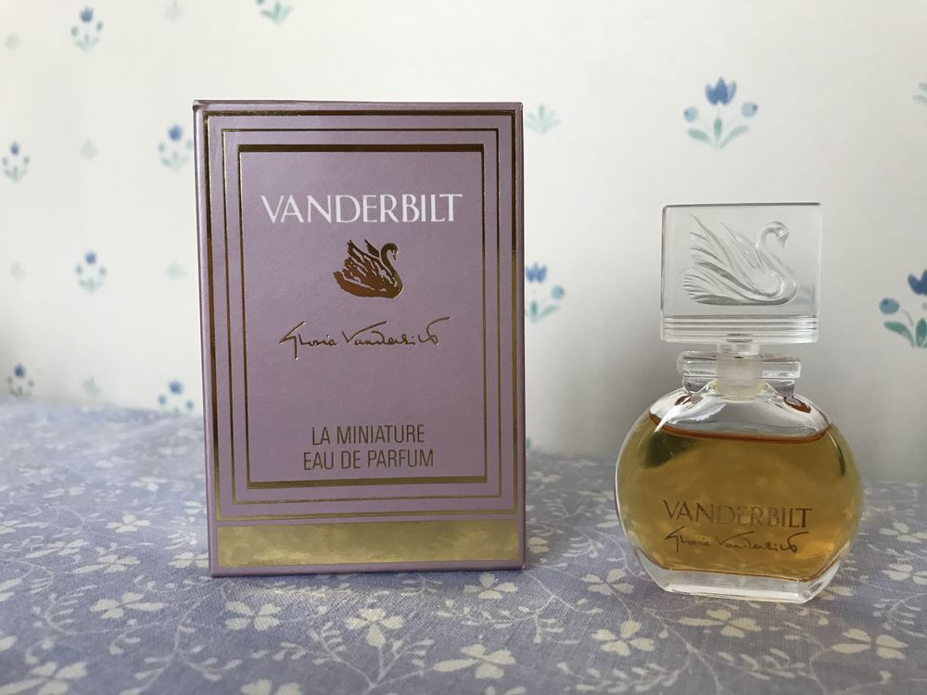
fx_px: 750
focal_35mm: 28
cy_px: 348
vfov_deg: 49.7
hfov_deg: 63.4
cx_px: 464
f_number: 1.8
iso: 32
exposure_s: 1/25
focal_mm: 3.99
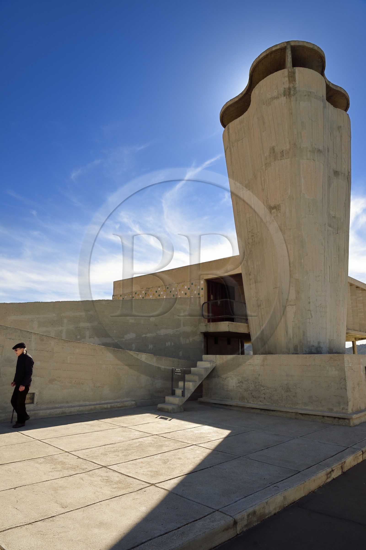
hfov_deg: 53.1
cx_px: 183
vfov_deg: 73.8
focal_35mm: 24
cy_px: 275
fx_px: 366
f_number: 18
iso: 200
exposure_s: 1/250
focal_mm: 24
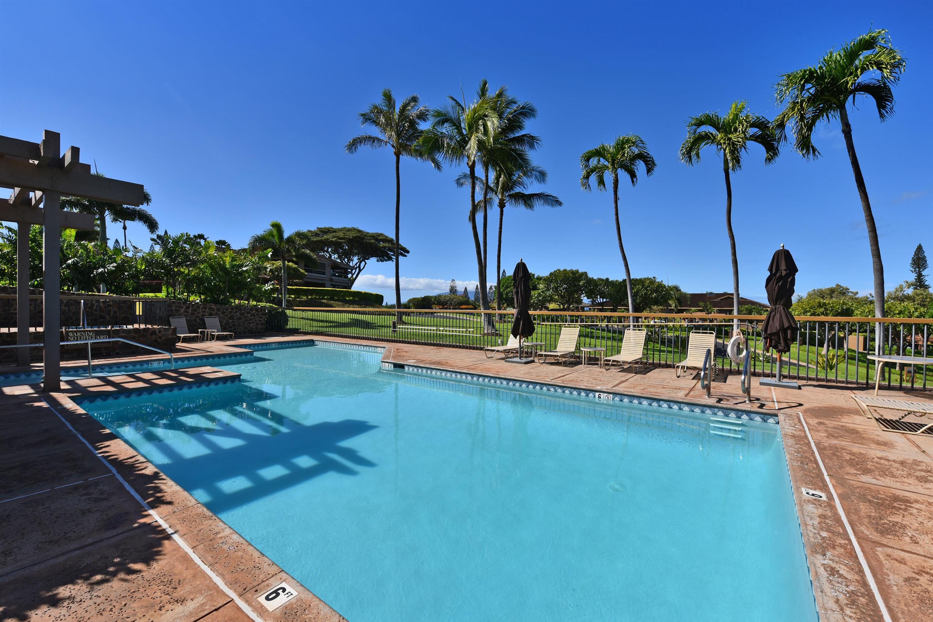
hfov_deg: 100.4
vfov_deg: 77.3
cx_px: 466
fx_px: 389
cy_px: 311
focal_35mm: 15
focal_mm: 15
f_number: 14
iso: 100
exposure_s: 1/200
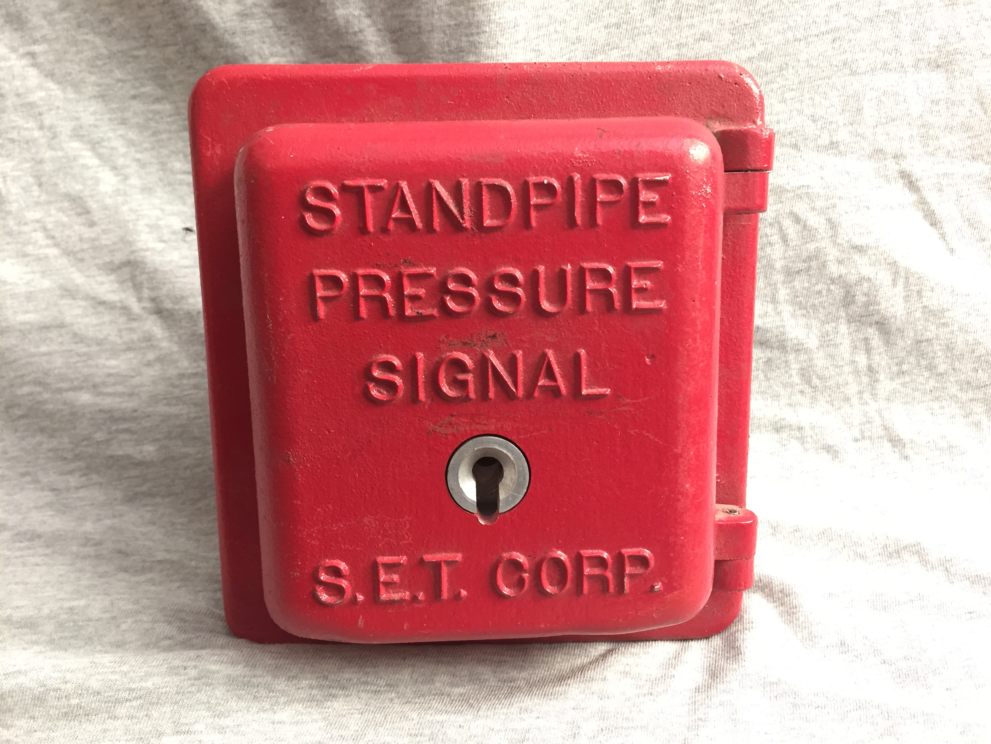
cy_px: 372
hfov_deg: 61.7
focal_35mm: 29
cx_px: 496
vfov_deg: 48.2
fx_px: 830
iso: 125
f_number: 2.2
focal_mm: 4.15
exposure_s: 1/30
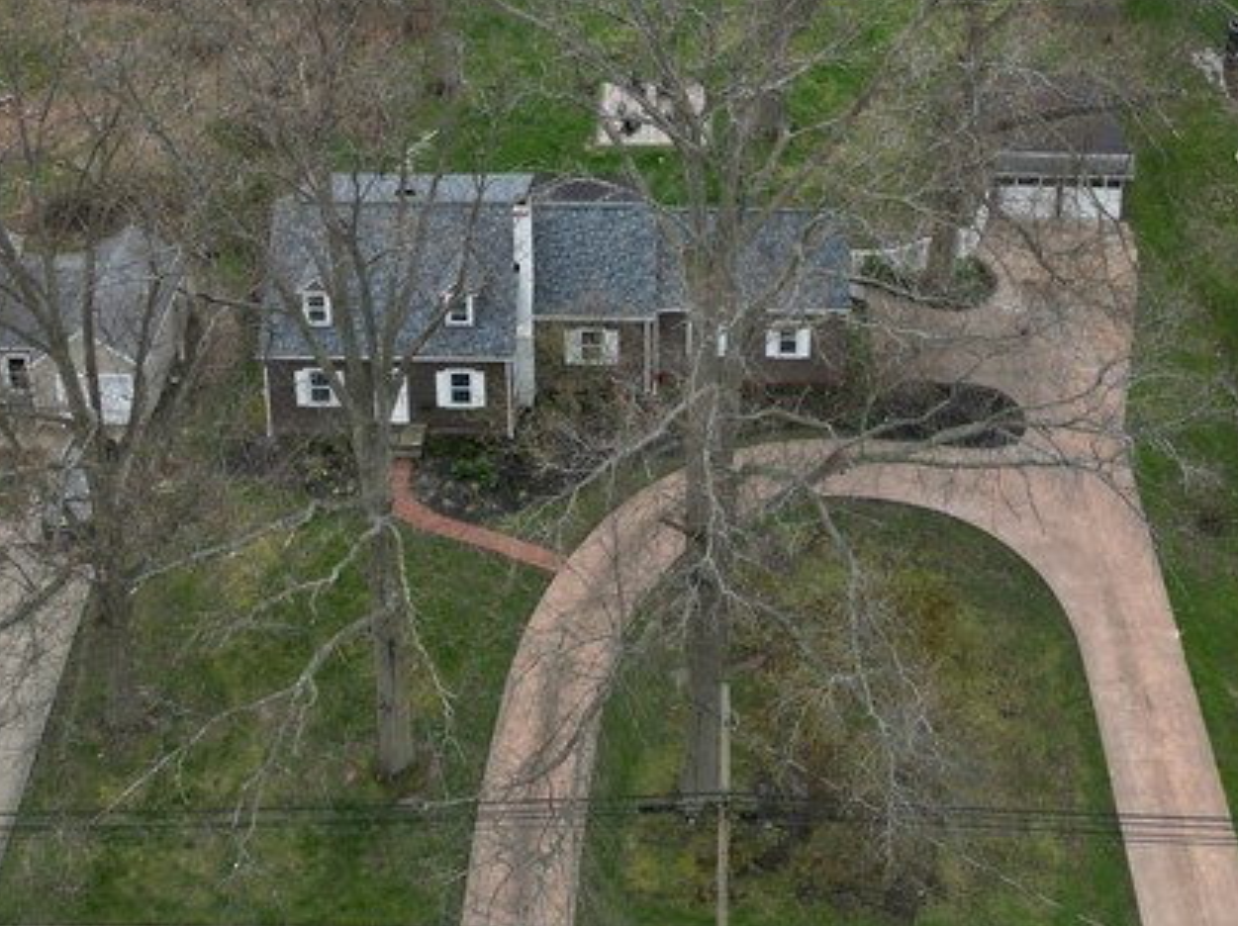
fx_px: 2108
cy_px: -65
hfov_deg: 32.7
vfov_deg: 23.4
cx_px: 668
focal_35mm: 59
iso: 120
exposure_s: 1/1250
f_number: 1.7
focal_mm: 6.72
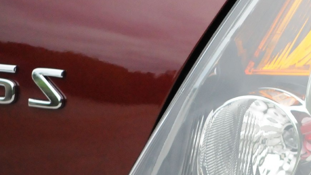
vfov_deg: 2.6
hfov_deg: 4.5
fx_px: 3904
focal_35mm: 474
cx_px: 424
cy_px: 50
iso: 2000
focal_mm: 105
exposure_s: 1/500
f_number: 5.6
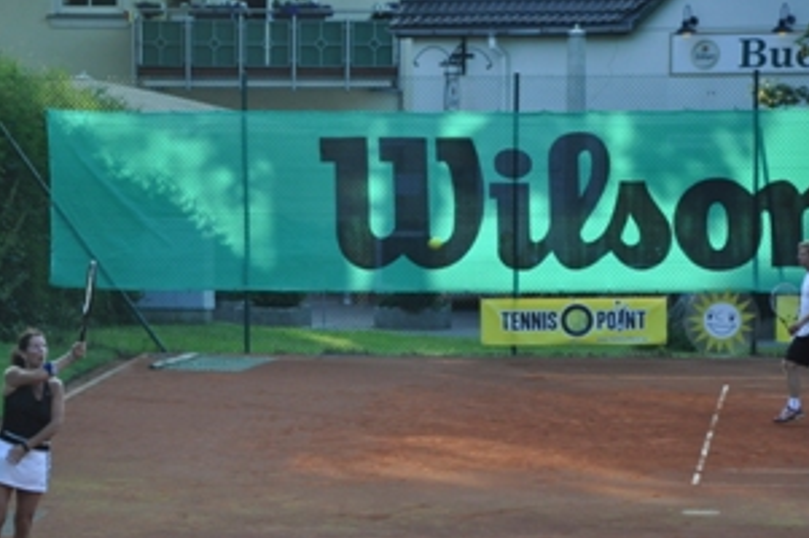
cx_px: 263
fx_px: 5269
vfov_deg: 5.8
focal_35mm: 235
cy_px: 366
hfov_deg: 8.8
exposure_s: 1/500
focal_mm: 105
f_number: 5.6
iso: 800
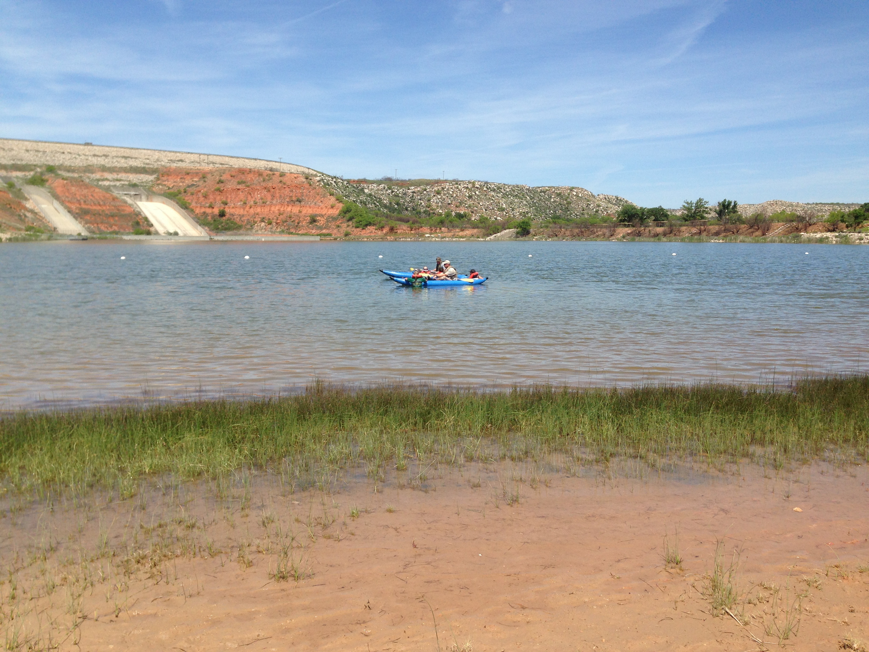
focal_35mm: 33
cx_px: 434
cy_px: 326
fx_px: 828
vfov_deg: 42.9
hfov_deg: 55.4
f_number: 2.4
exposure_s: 1/1938
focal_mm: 4.12
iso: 50
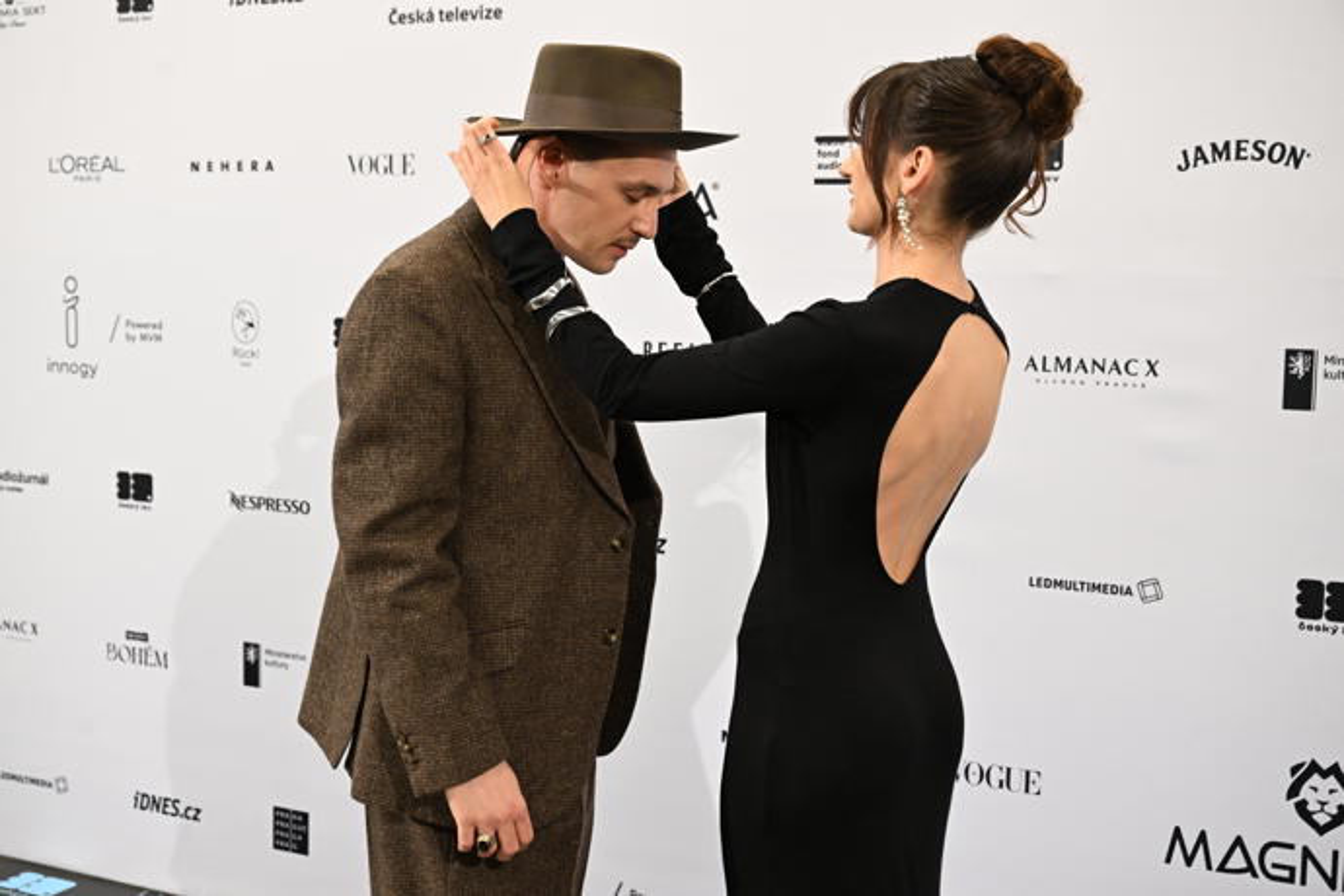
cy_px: 448
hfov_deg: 41.9
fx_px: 1755
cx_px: 672
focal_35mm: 47
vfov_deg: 28.6
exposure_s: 1/160
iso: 3200
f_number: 5
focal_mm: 47
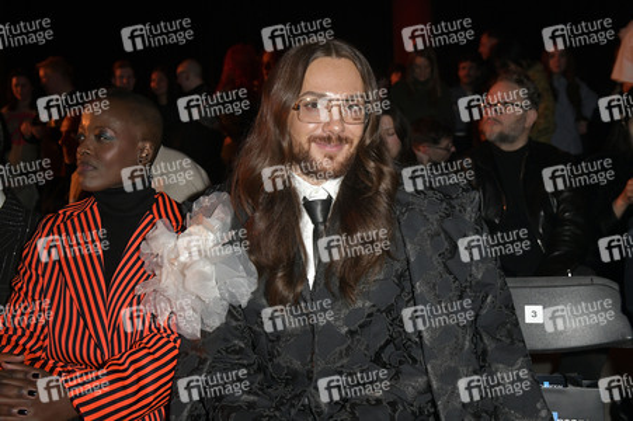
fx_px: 668
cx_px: 316
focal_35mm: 38
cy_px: 210
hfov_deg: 50.7
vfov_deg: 35.0
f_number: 5.6
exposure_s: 1/125
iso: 2500
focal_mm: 38
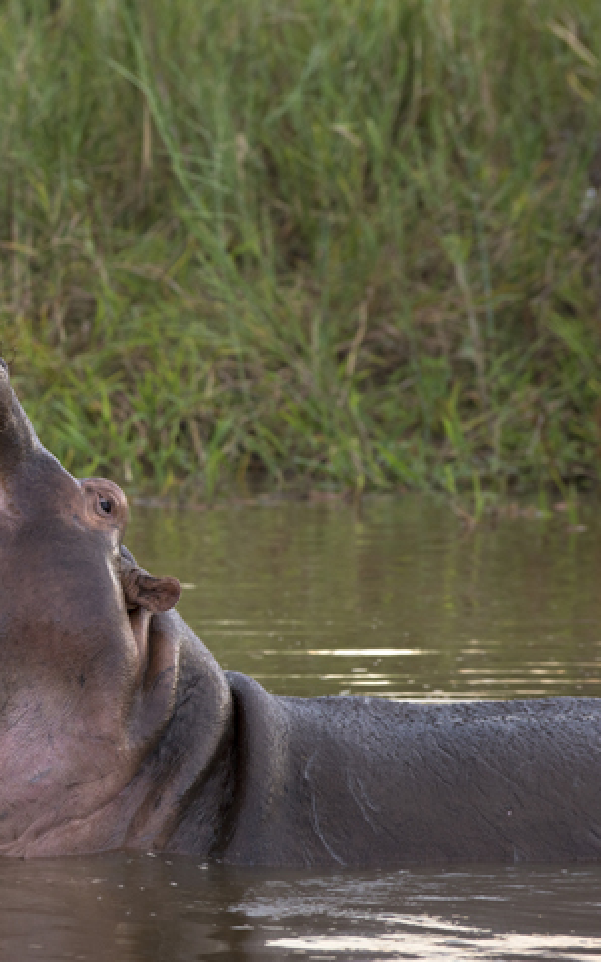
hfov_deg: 3.7
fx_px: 9359
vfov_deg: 5.9
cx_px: -155
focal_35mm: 357
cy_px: 546
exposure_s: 1/250
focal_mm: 200
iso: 400
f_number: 5.6
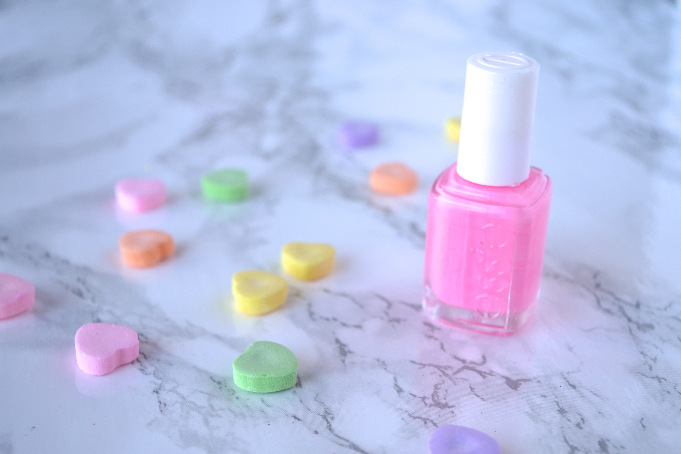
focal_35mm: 54
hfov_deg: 36.9
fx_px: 1021
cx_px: 340
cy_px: 227
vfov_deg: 25.1
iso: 400
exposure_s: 1/80
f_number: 5.6
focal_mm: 36
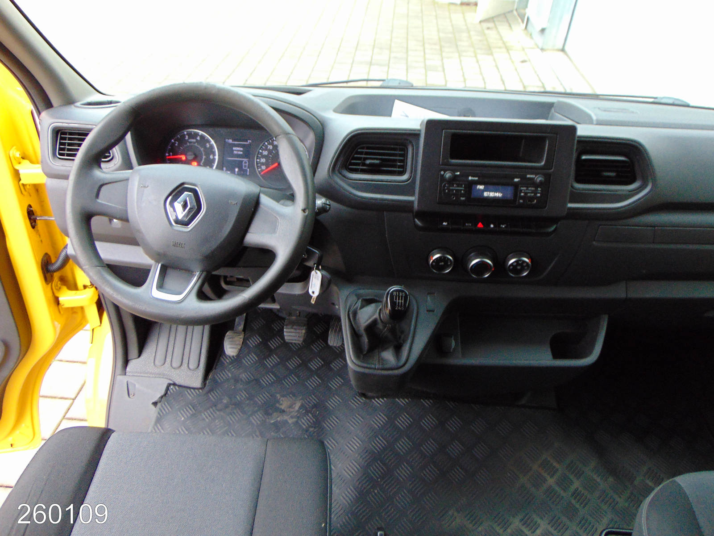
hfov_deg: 69.4
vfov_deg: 54.9
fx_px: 516
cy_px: 268
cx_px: 357
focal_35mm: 25
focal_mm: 4.5
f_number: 3
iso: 400
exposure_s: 1/20
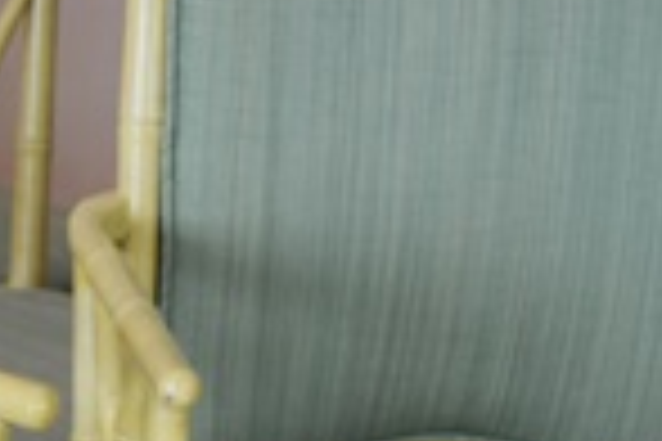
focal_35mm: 135
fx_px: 2482
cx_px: -500
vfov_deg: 9.9
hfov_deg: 13.7
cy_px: 612
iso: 400
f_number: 4.5
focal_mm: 22
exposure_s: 1/80
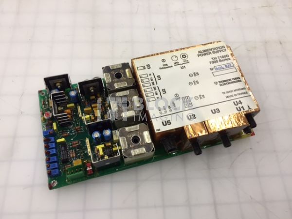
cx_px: 146
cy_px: 110
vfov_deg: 48.2
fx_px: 245
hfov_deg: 61.7
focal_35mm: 29
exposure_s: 1/30
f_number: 2.2
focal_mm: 4.15
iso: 32
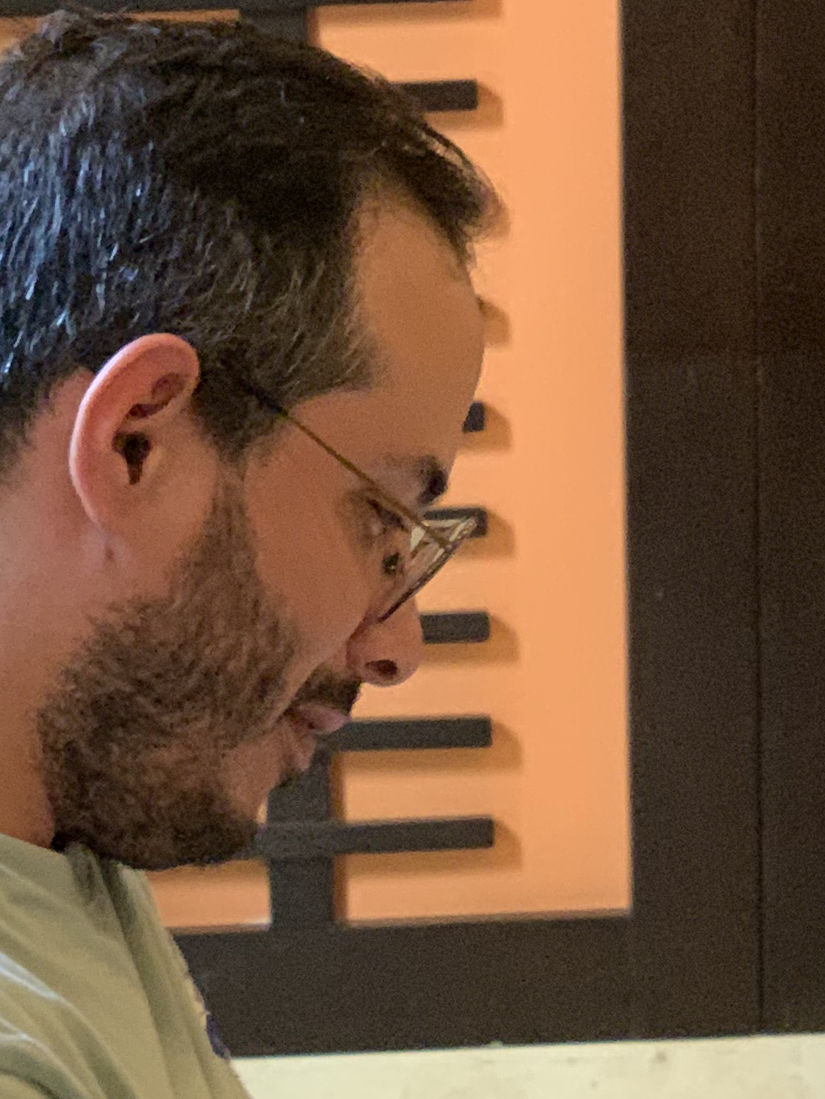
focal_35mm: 160
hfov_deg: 9.3
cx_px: 351
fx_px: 5083
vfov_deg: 12.2
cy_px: 1035
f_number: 2.4
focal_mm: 6
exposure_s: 1/50
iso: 250
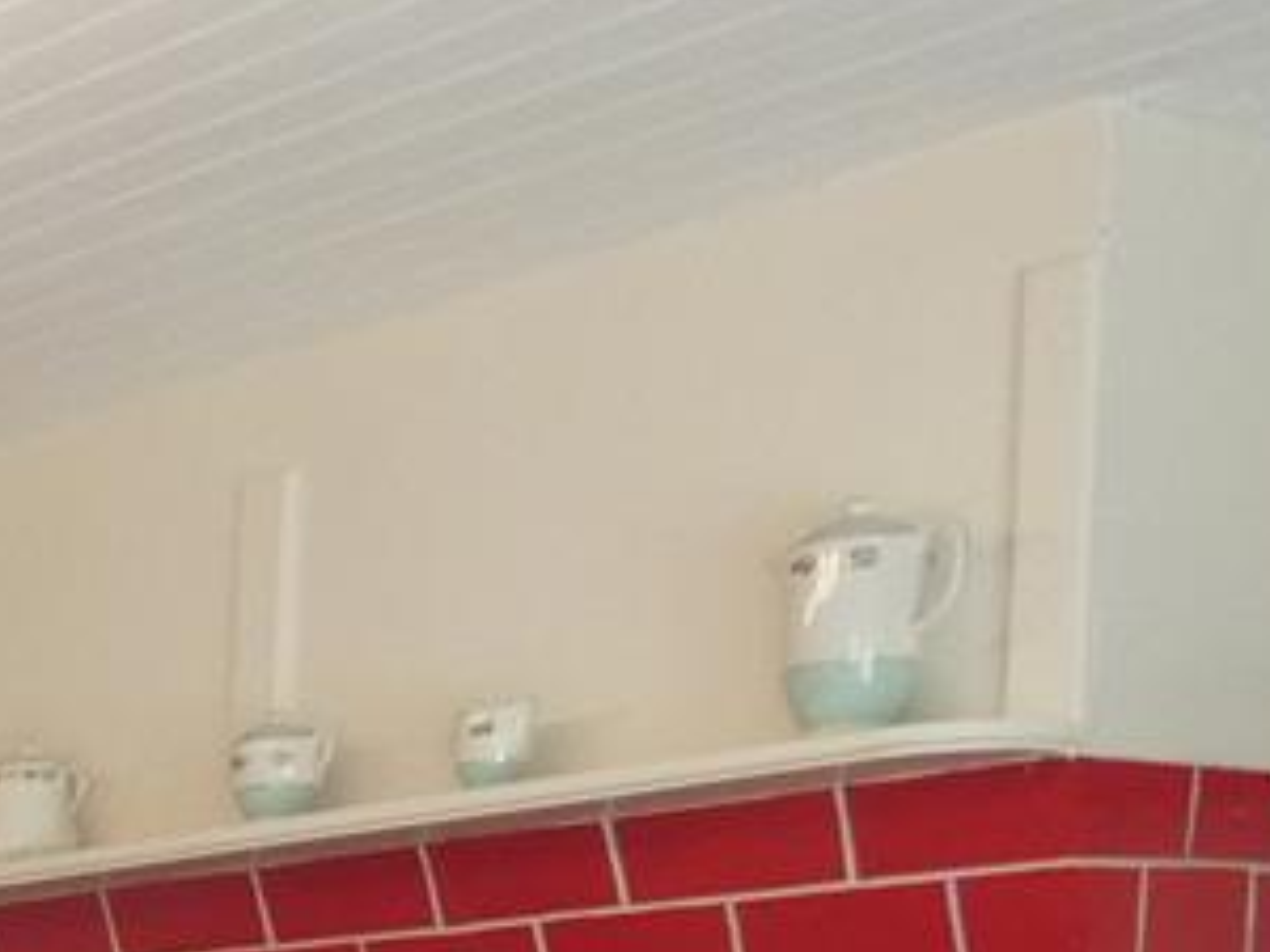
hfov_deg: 18.2
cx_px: -940
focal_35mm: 88
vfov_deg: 14.7
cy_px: 1718
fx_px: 3229
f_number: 2.9
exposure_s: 1/60
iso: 250
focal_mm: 4
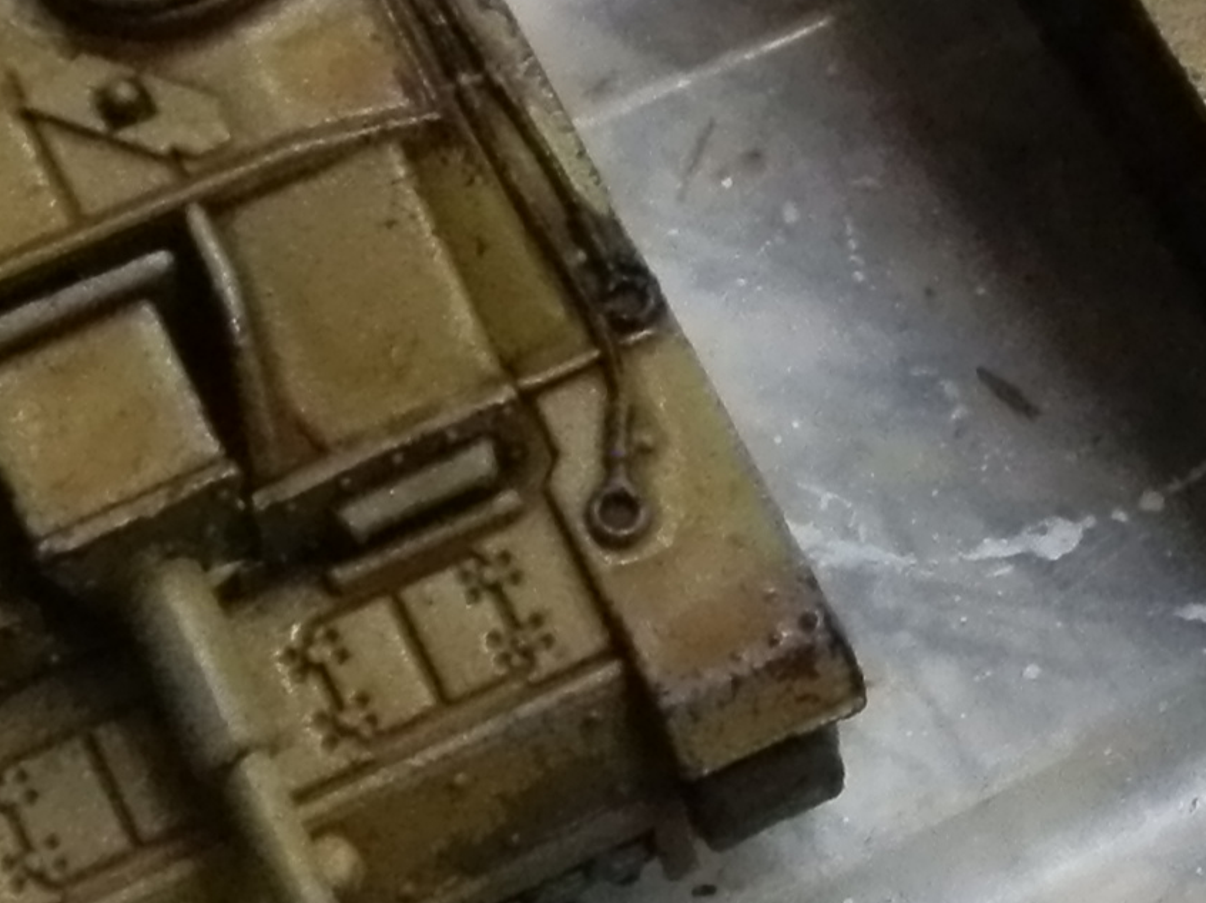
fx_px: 4946
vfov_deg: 10.3
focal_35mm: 142
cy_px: -90
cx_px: 1478
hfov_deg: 13.5
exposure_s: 1/200
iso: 400
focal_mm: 5
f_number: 3.1
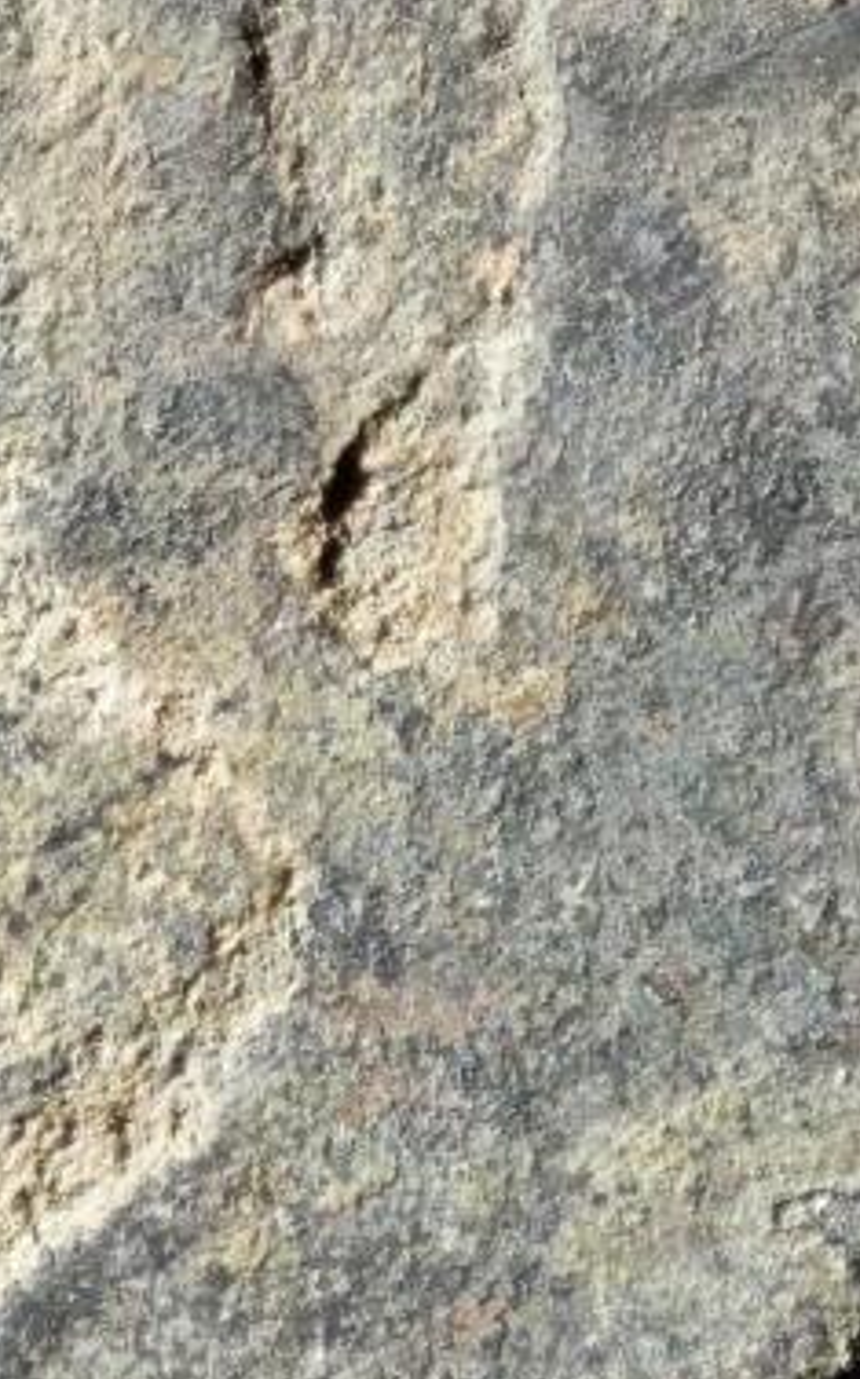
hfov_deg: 2.4
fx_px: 20552
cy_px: -48
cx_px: -999
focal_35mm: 547
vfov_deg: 3.8
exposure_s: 1/101
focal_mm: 9
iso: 500
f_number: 2
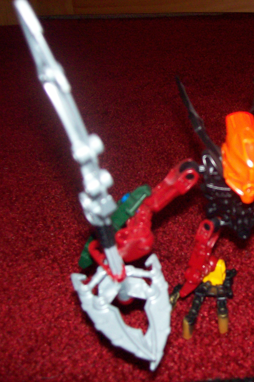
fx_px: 529
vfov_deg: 39.6
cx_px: 245
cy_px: 191
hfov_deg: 25.8
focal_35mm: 50
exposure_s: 1/64
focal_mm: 6
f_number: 2.7
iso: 140
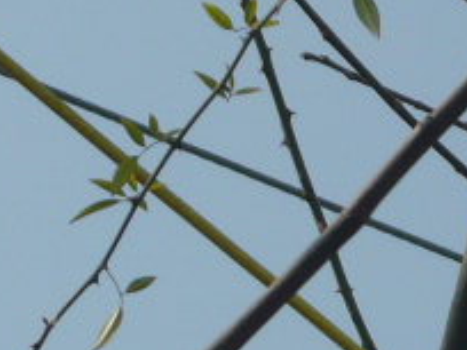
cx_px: 597
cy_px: 380
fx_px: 6772
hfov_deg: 3.9
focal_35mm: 502
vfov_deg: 3.0
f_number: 5.1
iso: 100
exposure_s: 1/800
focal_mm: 16.5
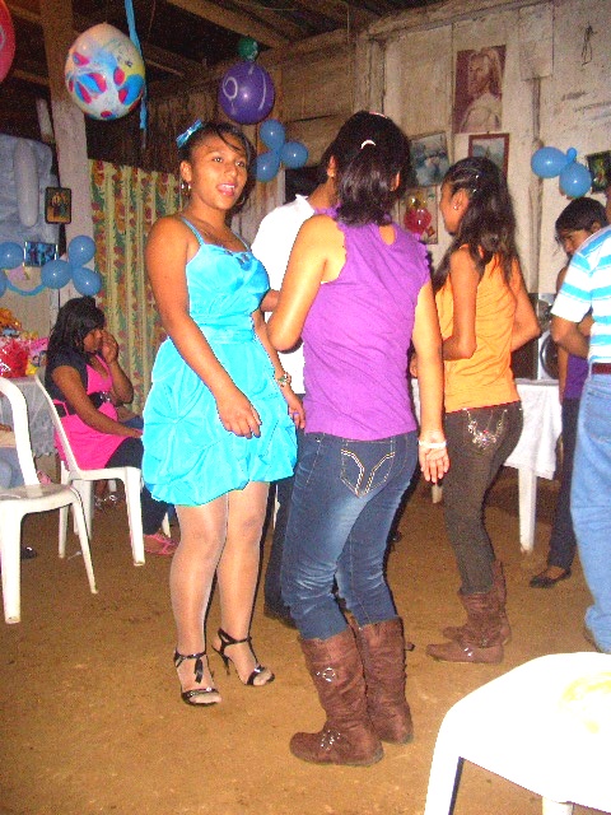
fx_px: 824
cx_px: 306
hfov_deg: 40.7
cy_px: 408
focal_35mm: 35
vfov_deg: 52.6
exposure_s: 1/60
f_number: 2.6
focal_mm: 5.8
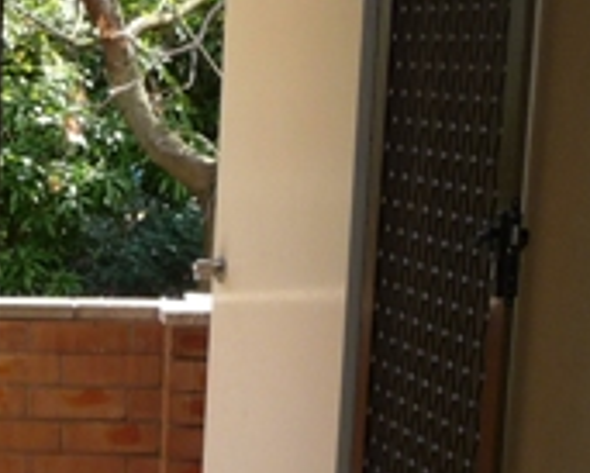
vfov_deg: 11.9
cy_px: 514
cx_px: -259
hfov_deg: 14.2
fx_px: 2236
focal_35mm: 128
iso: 100
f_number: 3.3
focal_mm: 4.7
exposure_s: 1/160
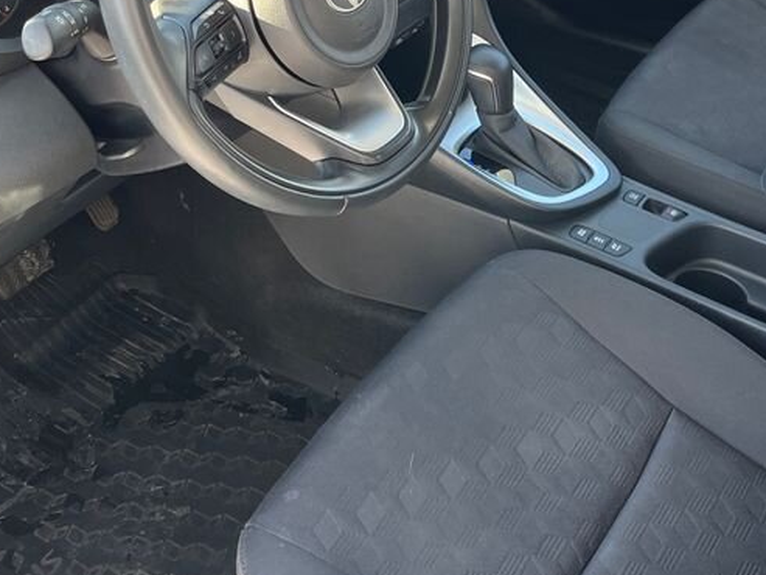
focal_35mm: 54
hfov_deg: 35.4
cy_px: 126
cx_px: 449
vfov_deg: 26.6
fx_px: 1195
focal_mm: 5.1
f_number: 1.6
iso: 80
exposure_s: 1/122
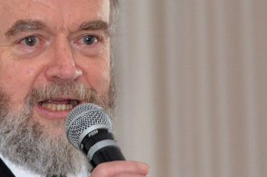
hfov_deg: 3.1
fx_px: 4996
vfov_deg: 2.0
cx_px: 76
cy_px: 145
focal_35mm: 676
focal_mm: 145
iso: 1600
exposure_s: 1/60
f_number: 5
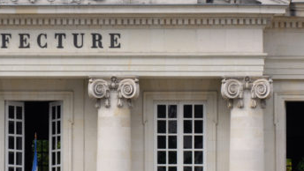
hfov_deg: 5.0
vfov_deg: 2.8
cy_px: 52
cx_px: 36
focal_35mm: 435
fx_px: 3509
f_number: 7.1
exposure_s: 1/200
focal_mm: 140
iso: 200
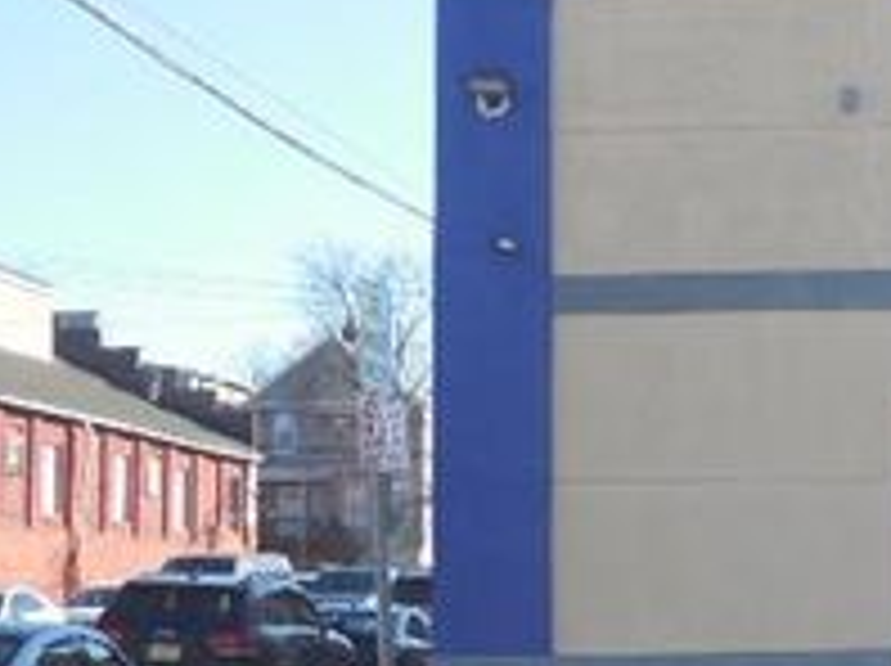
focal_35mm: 96
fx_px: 2468
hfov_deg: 19.8
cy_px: 434
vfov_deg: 15.3
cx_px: 927
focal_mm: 6.8
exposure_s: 1/400
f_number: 4.2
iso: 125
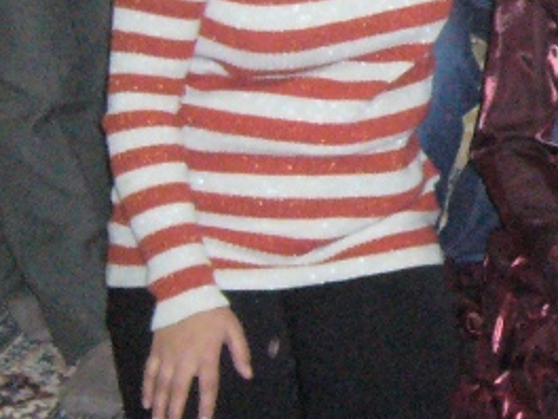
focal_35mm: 136
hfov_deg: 13.9
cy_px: -36
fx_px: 2192
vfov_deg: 10.8
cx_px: 761
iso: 400
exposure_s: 1/30
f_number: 2.8
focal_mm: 5.8
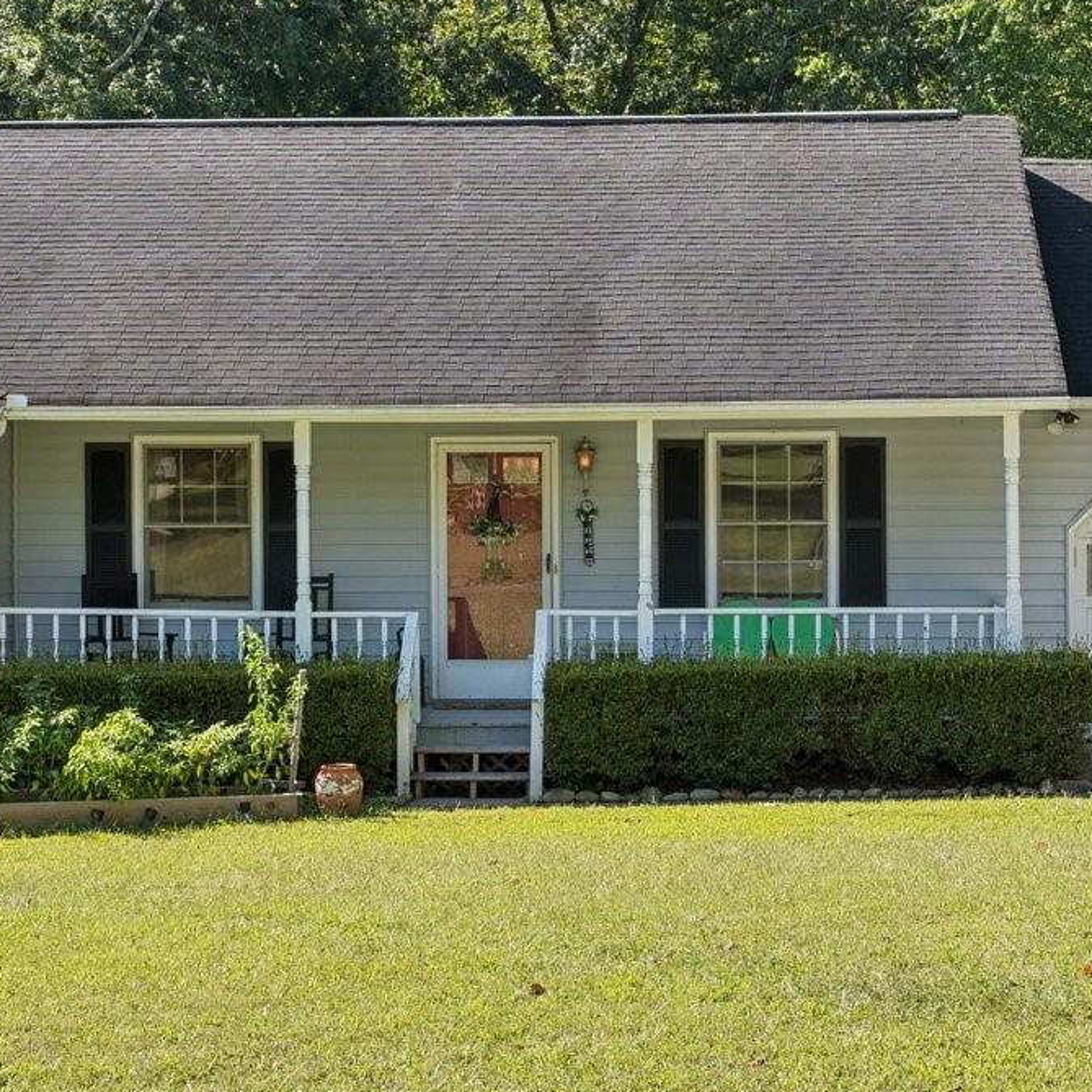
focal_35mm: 91
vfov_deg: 19.1
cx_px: 584
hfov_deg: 19.1
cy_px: 451
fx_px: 3248
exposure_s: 1/250
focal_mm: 35
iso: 100
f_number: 5
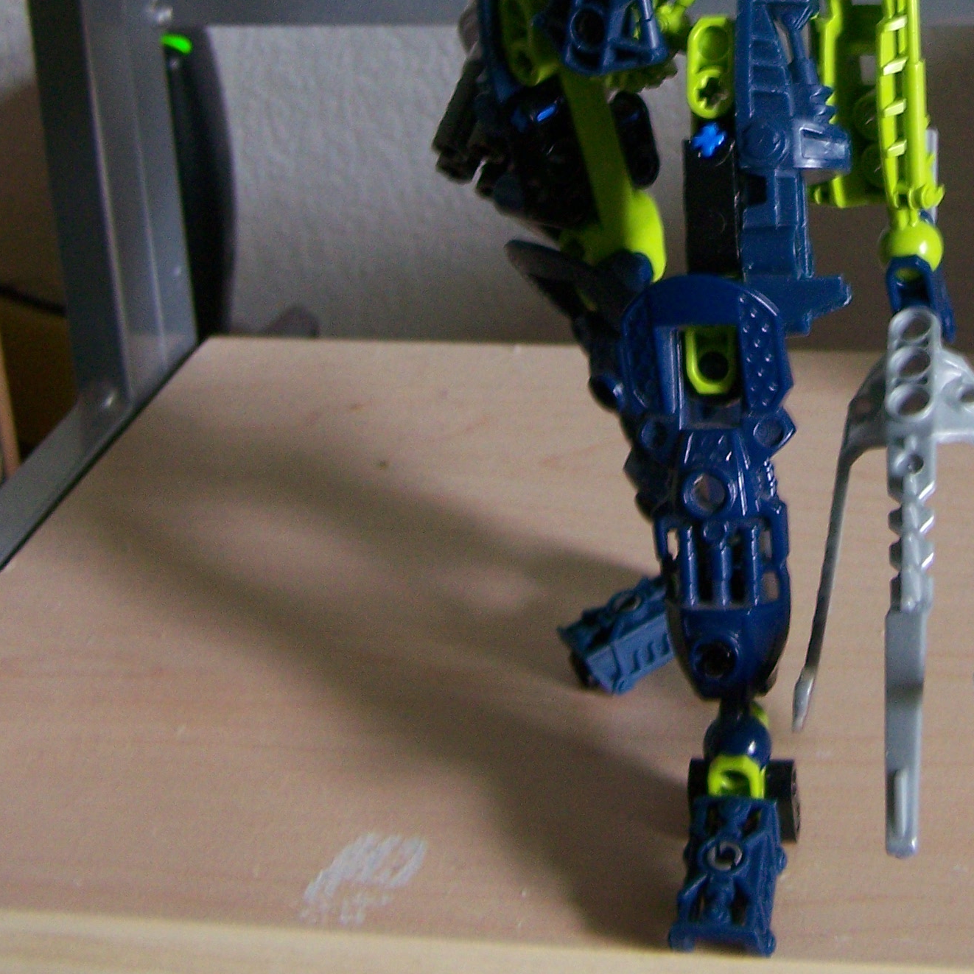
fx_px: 2292
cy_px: 88
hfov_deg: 23.6
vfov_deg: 23.3
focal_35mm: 72
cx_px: 779
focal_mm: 6.3
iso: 160
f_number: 2.8
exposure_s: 1/8
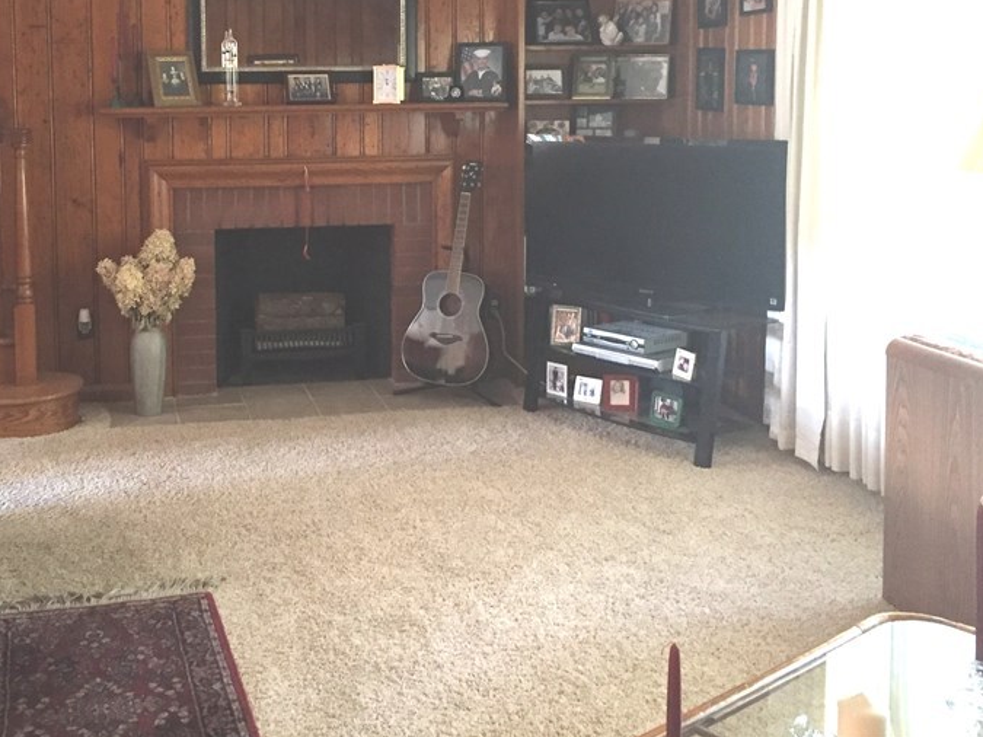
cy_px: 182
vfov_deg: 32.2
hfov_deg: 42.5
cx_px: 348
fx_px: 1249
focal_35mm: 44
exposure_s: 1/20
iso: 250
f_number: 2.2
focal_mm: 4.15
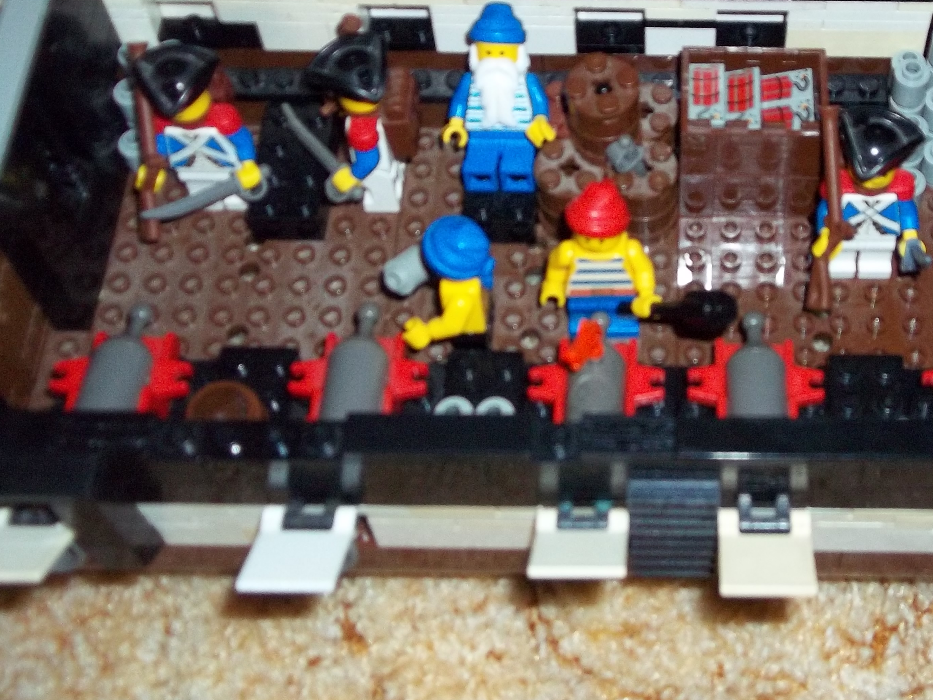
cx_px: 675
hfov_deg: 32.7
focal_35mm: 58
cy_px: 238
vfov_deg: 25.1
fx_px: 1563
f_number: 3.2
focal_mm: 7.1
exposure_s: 1/40
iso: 160
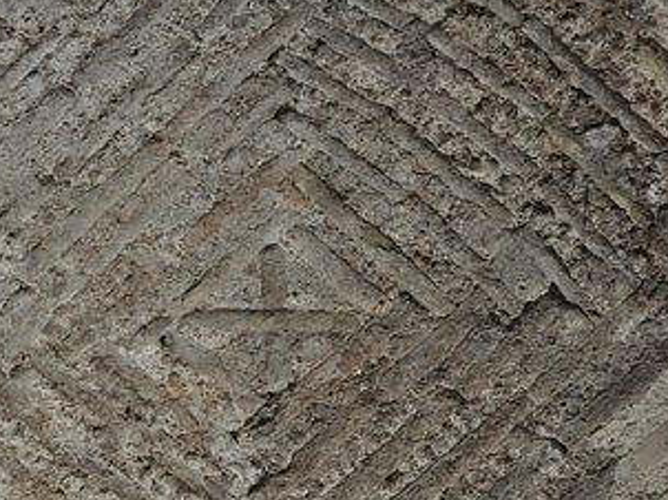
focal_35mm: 168
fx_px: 3239
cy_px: 310
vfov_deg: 8.8
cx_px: 254
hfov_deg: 11.8
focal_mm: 80
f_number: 5
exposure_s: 1/10
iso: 1600
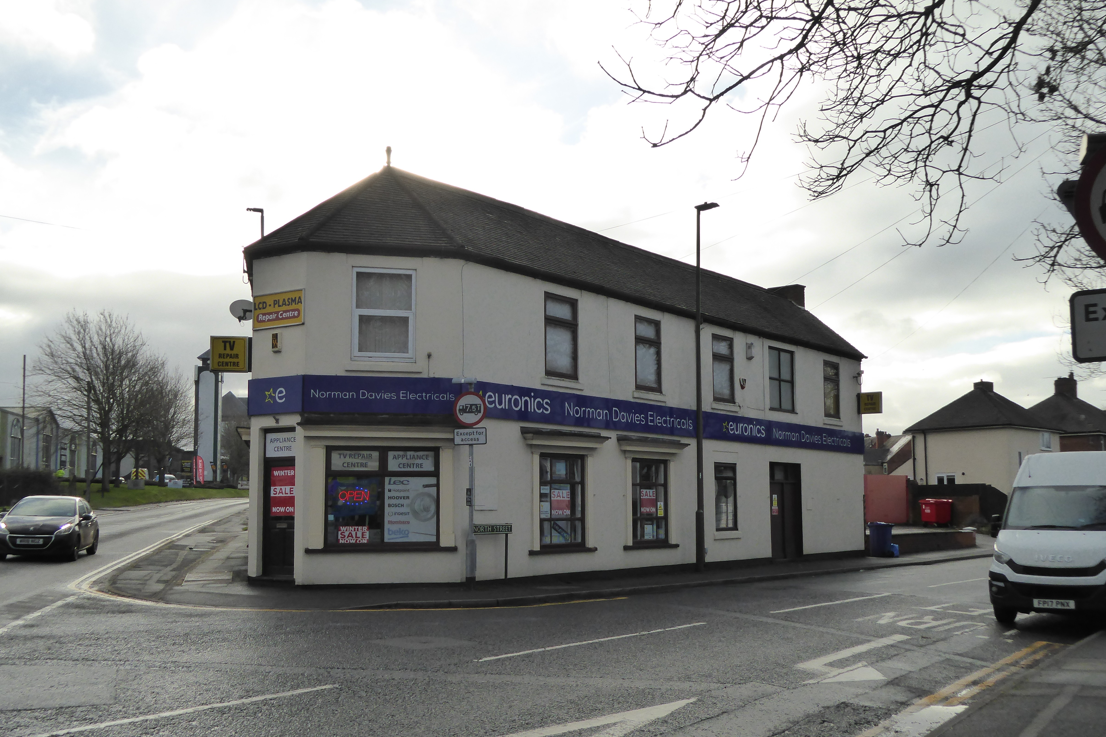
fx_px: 1106
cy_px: 416
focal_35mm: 36
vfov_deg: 36.8
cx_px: 544
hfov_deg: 53.1
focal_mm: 5.8
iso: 200
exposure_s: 1/640
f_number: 4
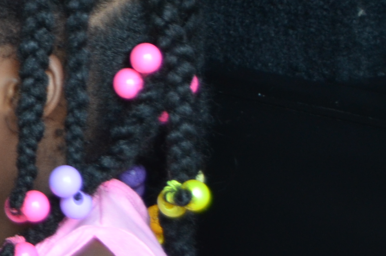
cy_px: 96
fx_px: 3006
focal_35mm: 281
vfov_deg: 4.9
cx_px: -340
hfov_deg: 7.1
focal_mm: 48
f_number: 5.3
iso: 560
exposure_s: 1/60
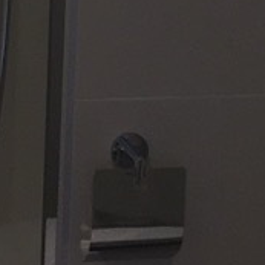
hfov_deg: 7.3
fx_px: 2053
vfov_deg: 7.4
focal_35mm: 237
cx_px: 374
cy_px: 126
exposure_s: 1/100
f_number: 2.2
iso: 40
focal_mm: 4.15
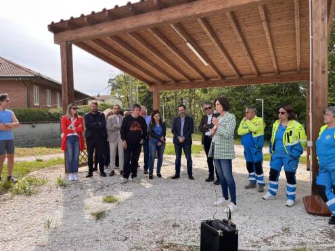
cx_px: 168
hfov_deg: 67.3
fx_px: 252
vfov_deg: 53.0
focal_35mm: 26
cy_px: 126
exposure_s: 1/1325
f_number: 1.6
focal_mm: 5.1
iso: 50
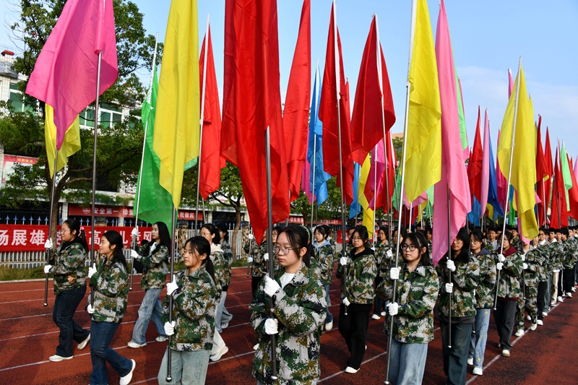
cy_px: 192
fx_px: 449
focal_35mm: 28
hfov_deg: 65.5
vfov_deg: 46.4
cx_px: 289
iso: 200
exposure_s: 1/200
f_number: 9
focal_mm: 28
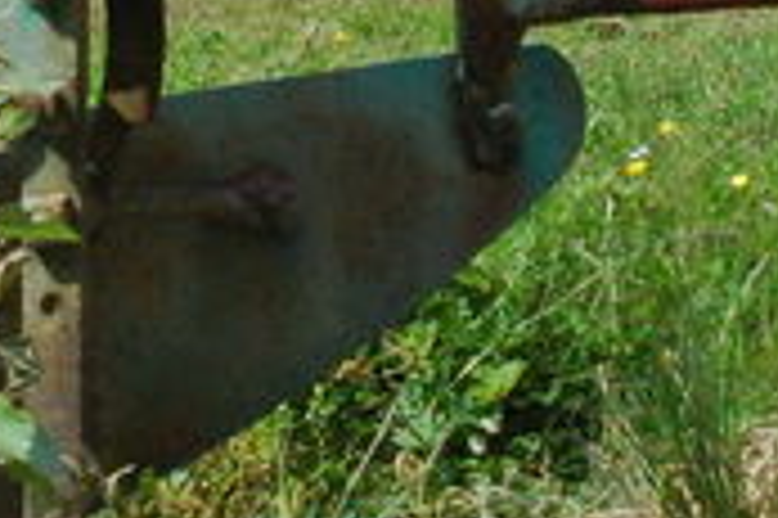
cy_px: -797
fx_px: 5031
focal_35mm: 233
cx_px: -351
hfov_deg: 8.7
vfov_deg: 5.6
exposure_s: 1/750
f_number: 11
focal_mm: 28
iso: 1250
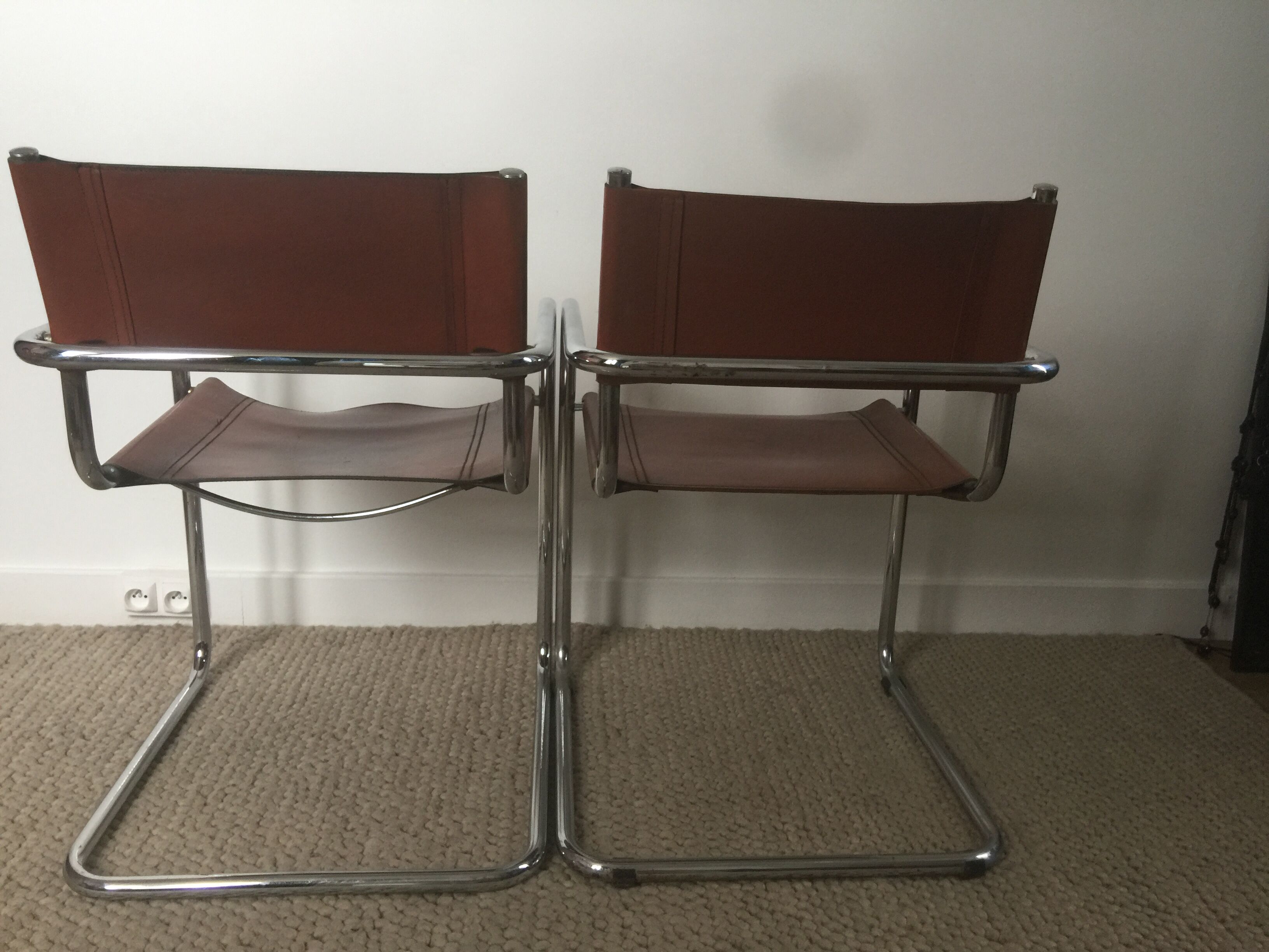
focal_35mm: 29
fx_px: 1063
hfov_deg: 61.7
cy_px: 476
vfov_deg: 48.2
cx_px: 634
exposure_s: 1/33
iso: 50
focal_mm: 4.15
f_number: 2.2
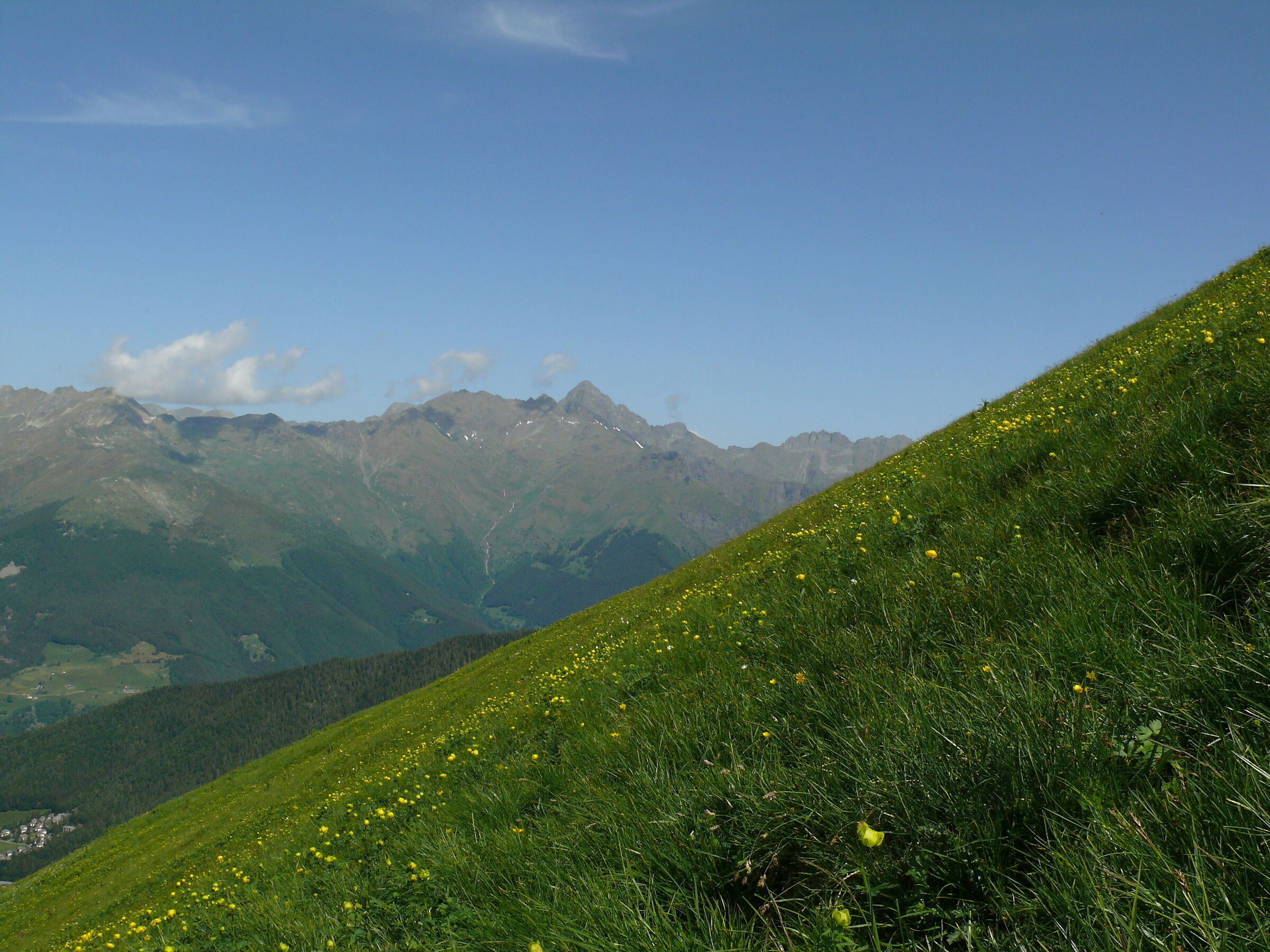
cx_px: 635
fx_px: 1284
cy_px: 476
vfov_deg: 40.7
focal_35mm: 35
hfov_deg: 52.6
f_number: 10
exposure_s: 1/250
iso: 100
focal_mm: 7.4
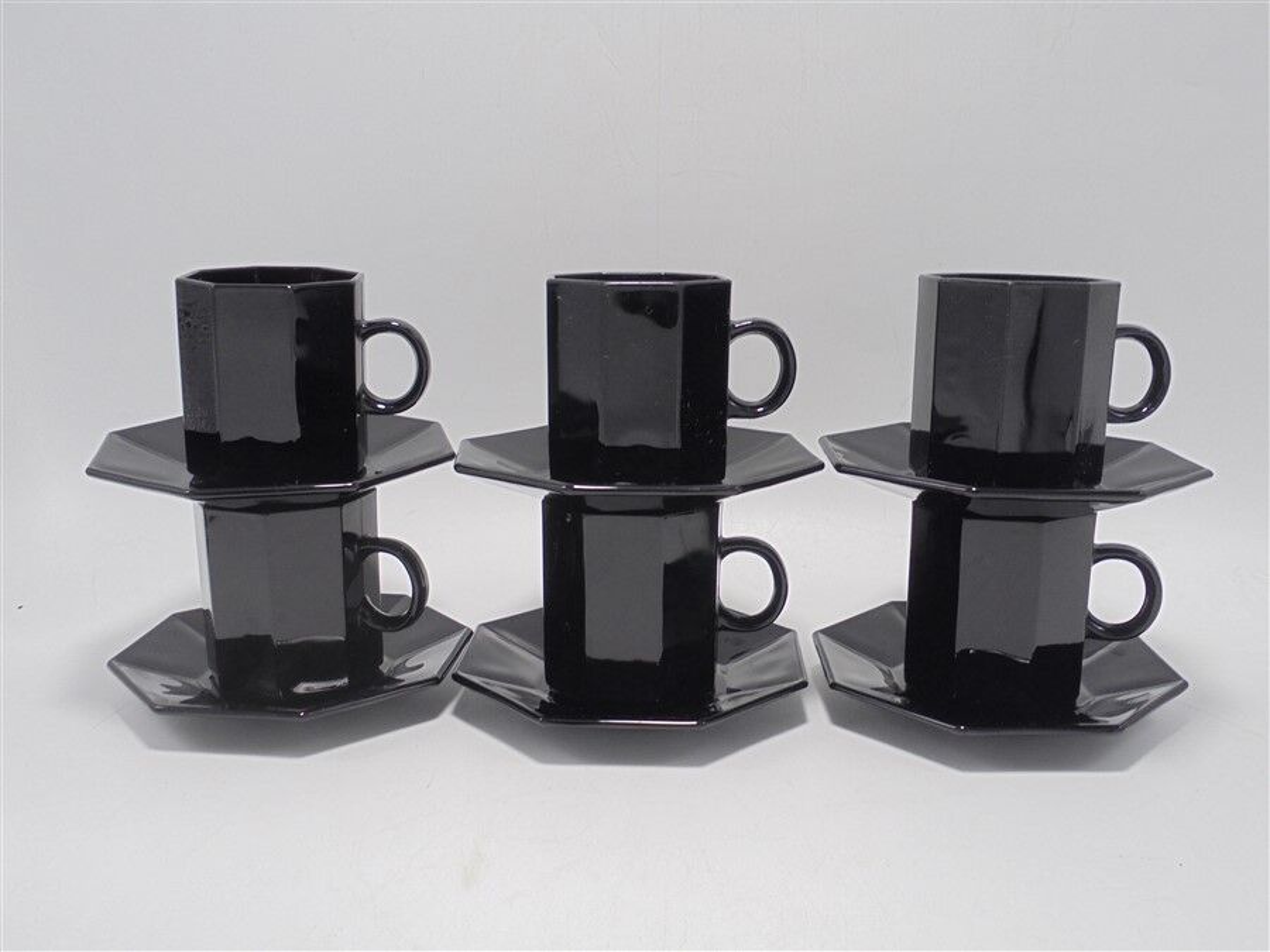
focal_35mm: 34
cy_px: 476
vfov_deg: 41.8
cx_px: 635
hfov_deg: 54.0
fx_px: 1247
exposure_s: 1/40
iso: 100
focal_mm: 6.1
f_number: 4
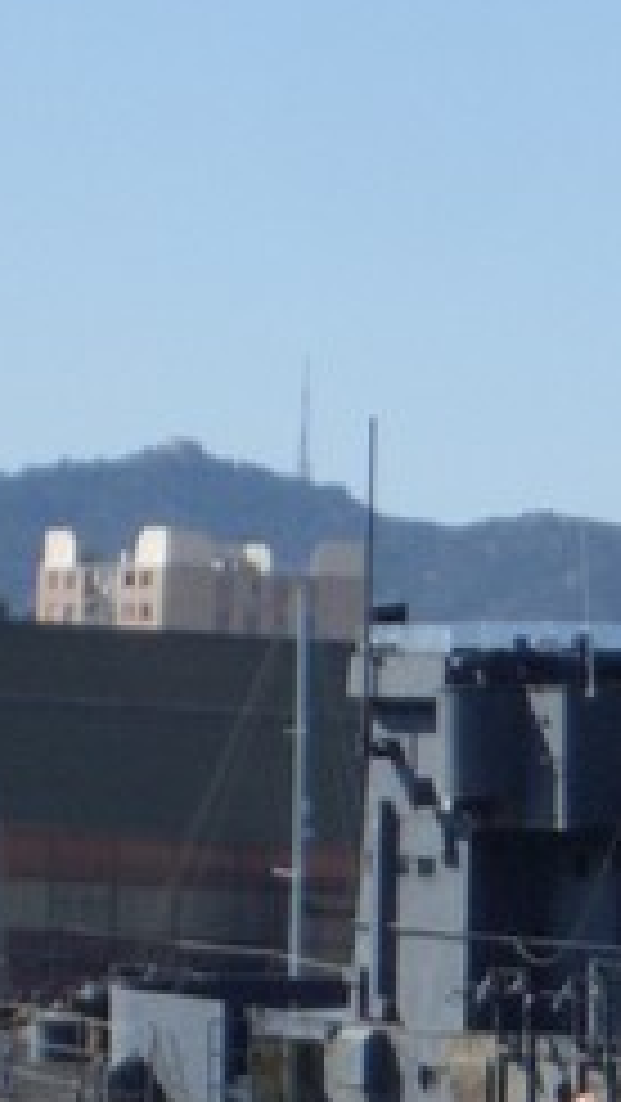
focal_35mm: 373
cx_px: 806
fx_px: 10908
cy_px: 1111
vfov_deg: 5.8
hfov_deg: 3.3
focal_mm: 17.4
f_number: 4.8
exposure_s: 1/500
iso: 50
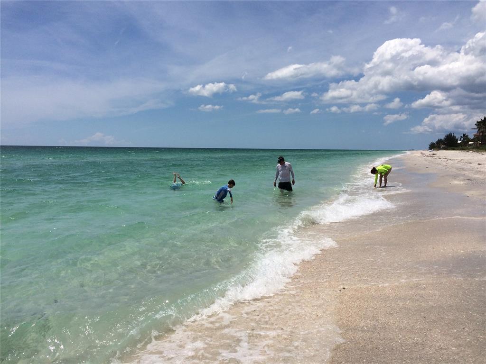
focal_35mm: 29
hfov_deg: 61.7
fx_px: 407
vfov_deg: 48.2
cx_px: 243
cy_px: 182
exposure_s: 1/6849
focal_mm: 4.15
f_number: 2.2
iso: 32
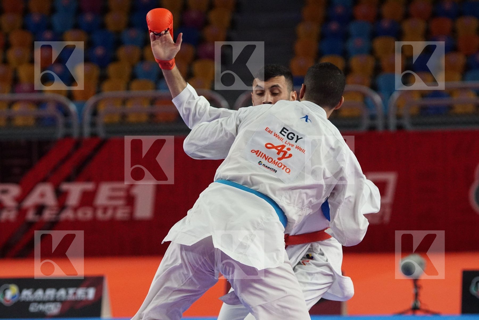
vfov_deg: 7.0
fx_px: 2594
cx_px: 240
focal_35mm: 195
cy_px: 160
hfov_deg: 10.5
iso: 3200
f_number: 2.8
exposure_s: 1/2000
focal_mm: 130
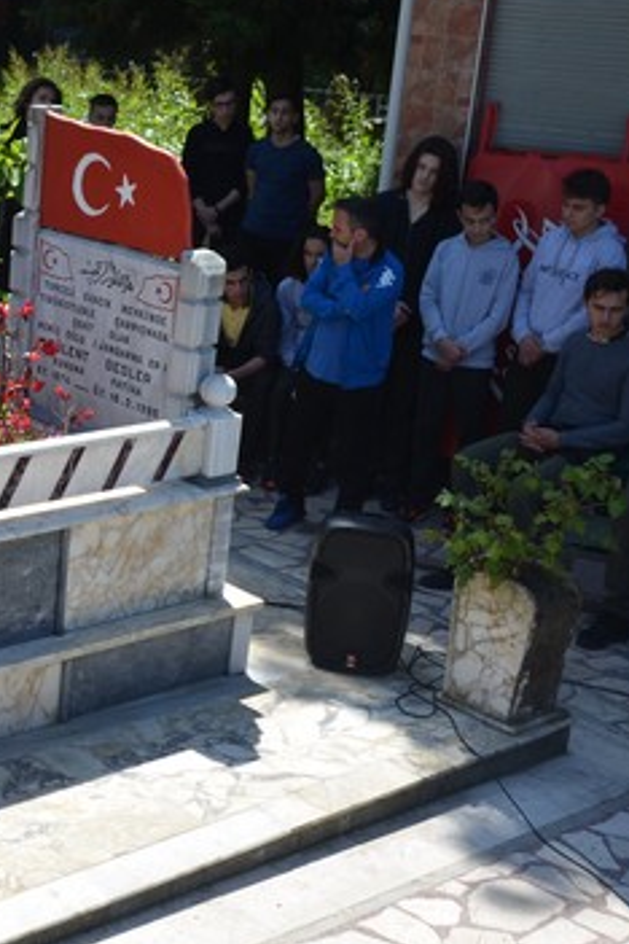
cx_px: -108
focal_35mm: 60
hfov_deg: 21.2
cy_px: 430
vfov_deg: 33.4
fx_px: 1571
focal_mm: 21
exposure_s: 1/320
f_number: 9
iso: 100
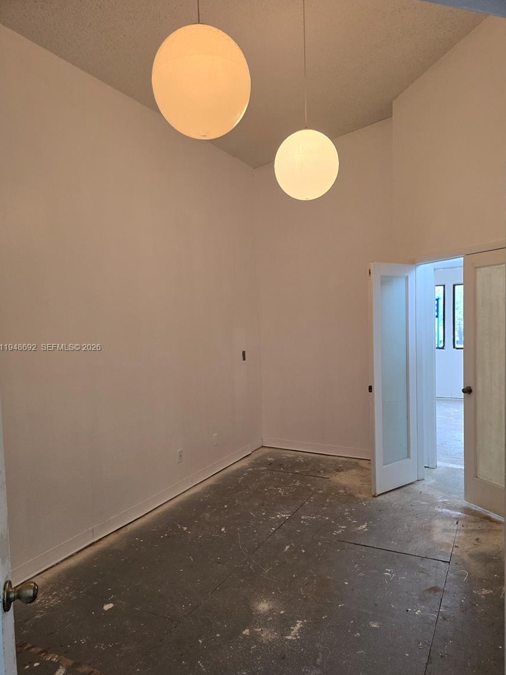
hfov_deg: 56.8
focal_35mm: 24
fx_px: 468
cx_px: 256
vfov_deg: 71.6
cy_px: 348
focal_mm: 6.3
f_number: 1.7
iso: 200
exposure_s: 1/120
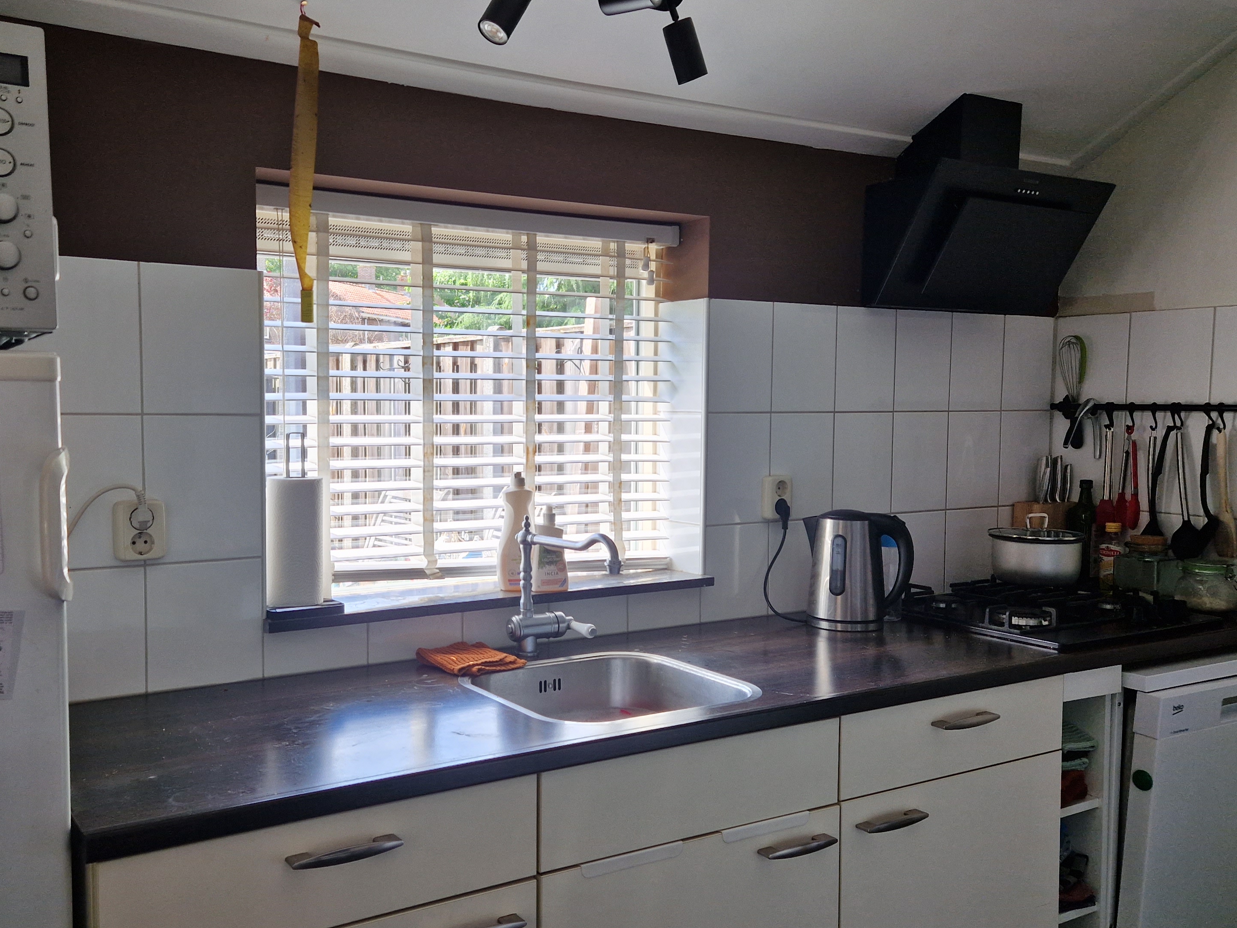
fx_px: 1143
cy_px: 470
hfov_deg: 56.5
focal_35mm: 32
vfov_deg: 44.2
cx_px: 509
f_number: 1.8
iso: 50
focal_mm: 5.4
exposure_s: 1/180
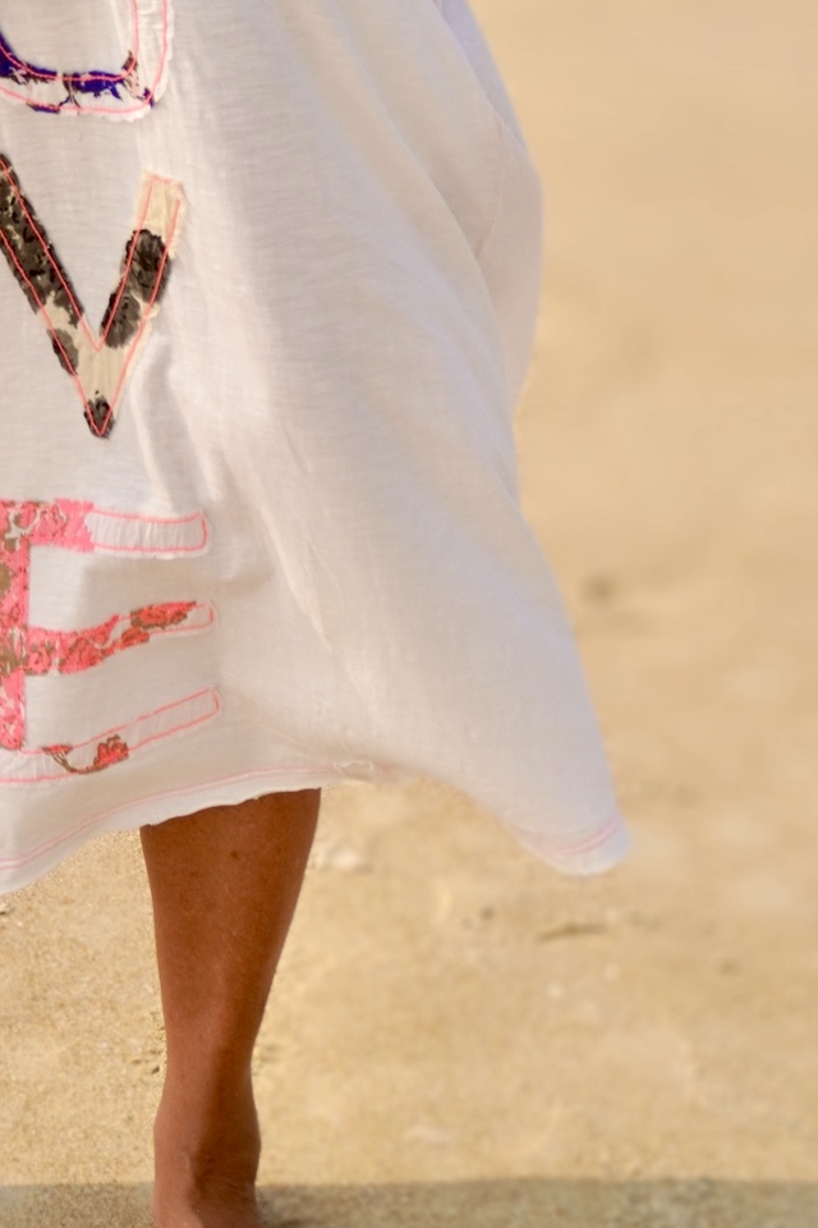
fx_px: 3272
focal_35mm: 96
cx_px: 66
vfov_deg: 20.5
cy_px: -35
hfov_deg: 14.1
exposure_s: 1/2000
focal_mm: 24
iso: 100
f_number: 4.5
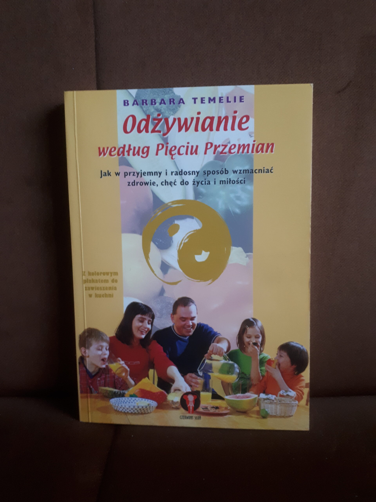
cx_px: 188
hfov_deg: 51.4
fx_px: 391
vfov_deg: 65.3
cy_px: 251
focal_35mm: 27
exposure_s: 1/17
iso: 250
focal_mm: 3.6
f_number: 1.9
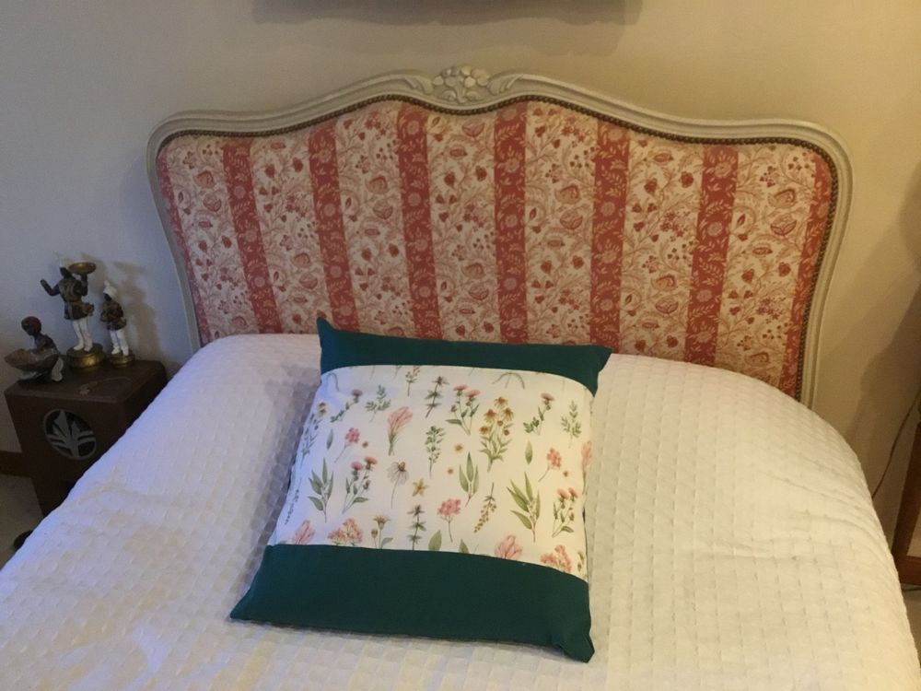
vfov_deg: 45.4
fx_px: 825
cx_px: 460
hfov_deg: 58.4
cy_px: 346
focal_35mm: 31
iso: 200
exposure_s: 1/33
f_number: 2.4
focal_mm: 3.3
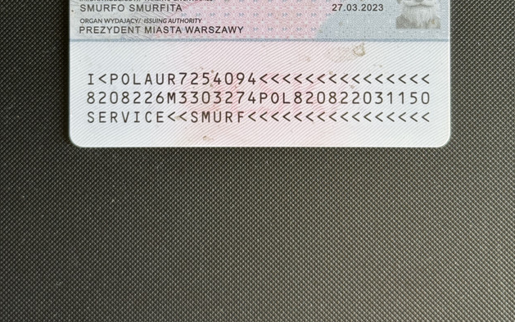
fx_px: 968
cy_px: 26
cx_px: 259
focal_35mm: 69
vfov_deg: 18.5
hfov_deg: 29.8
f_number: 1.78
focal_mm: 6.76
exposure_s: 1/121
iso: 80
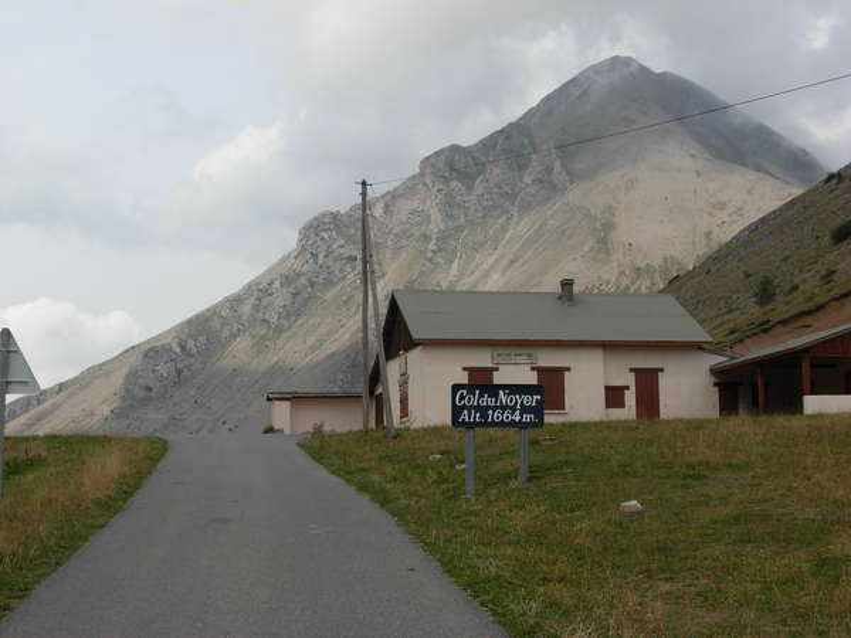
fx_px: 1573
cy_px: 319
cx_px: 426
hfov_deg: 30.3
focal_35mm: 64
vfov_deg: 22.9
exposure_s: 1/497
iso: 79
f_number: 5.8
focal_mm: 10.5
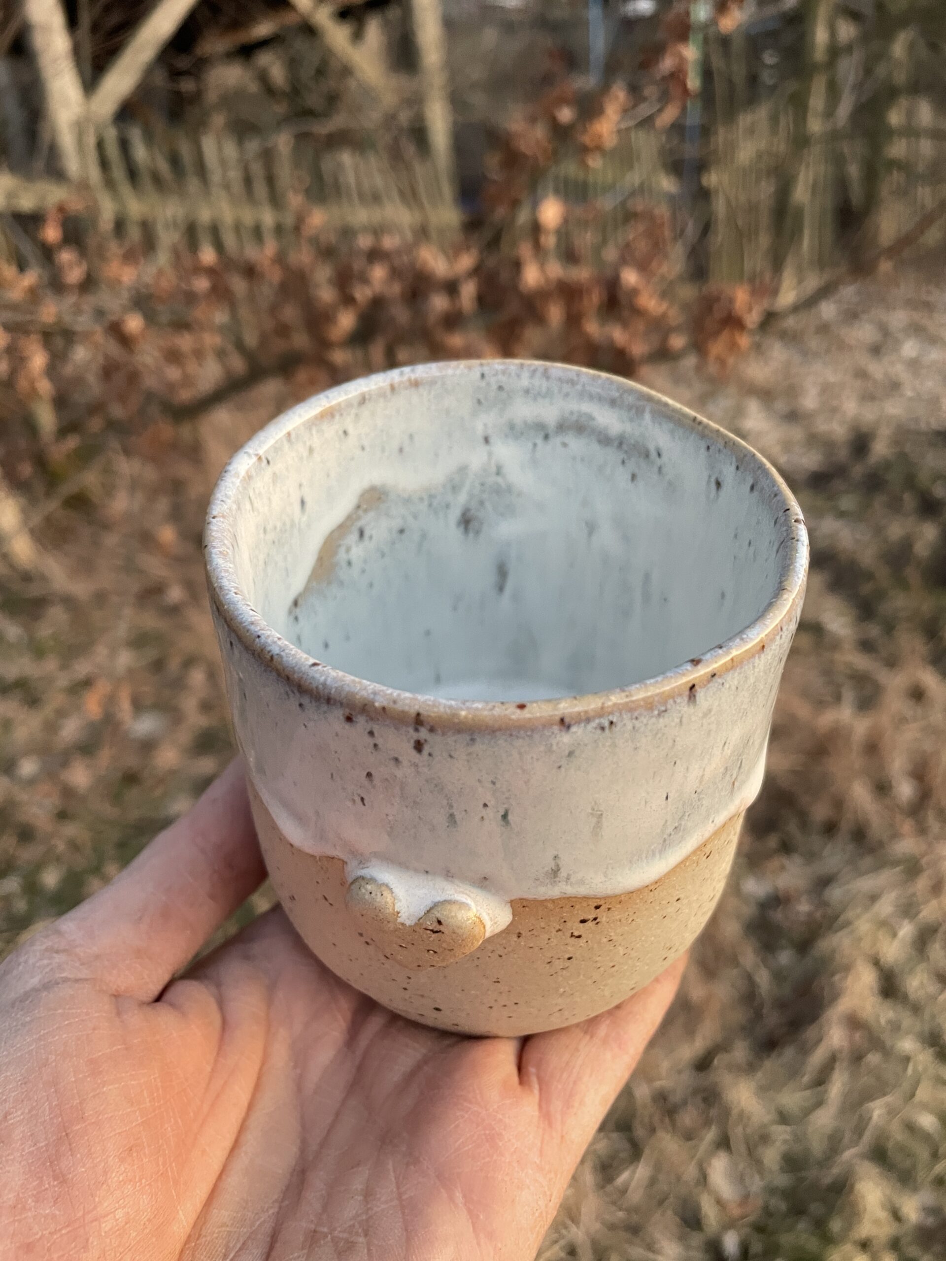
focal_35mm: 26
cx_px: 473
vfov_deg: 67.3
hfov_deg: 53.1
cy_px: 630
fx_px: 947
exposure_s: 1/60
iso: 320
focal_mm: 4.2
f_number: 1.6
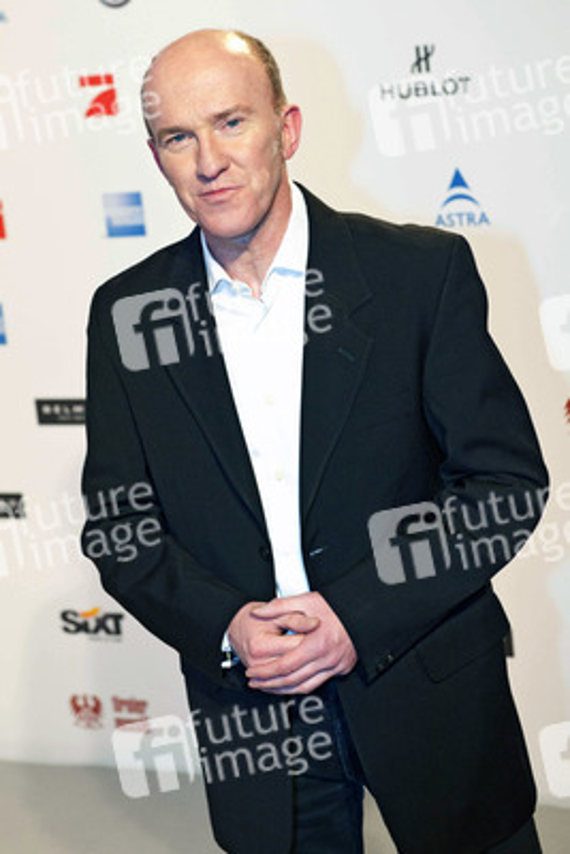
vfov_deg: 28.8
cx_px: 285
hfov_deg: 19.5
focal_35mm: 70
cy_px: 427
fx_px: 1661
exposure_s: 1/160
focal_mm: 70
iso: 1600
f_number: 4.5
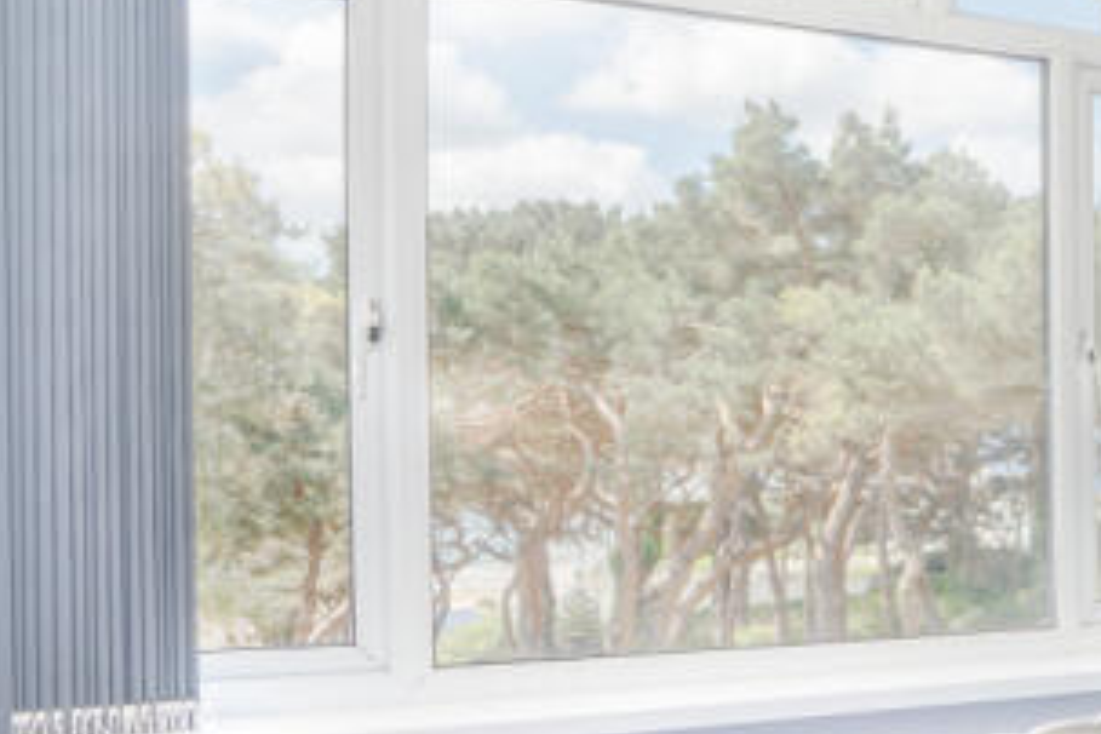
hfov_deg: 28.3
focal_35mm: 54
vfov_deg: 24.9
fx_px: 1651
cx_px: 1530
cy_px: 492
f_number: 11
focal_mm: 16
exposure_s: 1/125
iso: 200
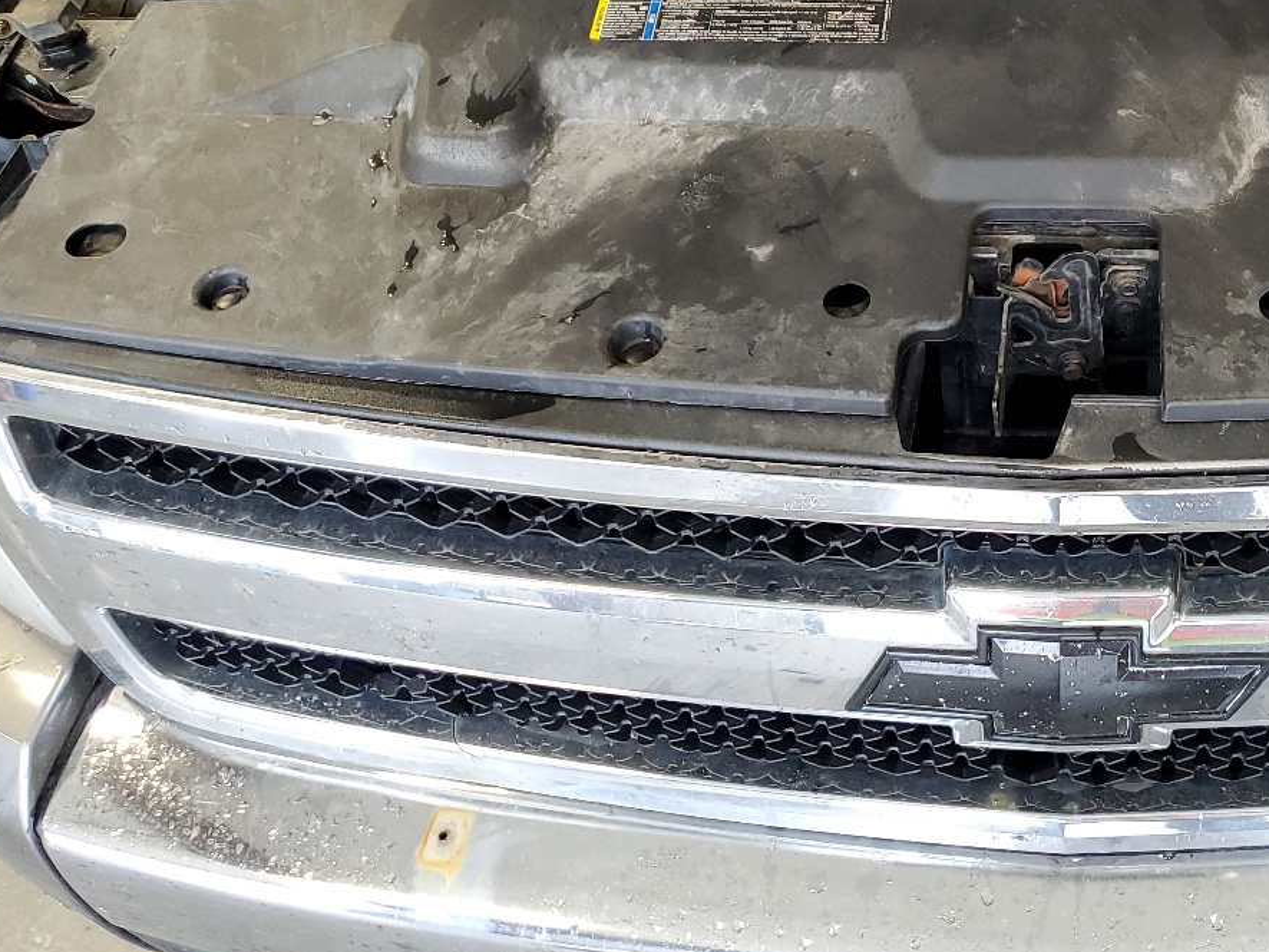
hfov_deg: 38.3
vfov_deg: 30.3
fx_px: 1723
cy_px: 228
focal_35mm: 47
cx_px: 1081
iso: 89
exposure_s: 1/60.2
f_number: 1.5
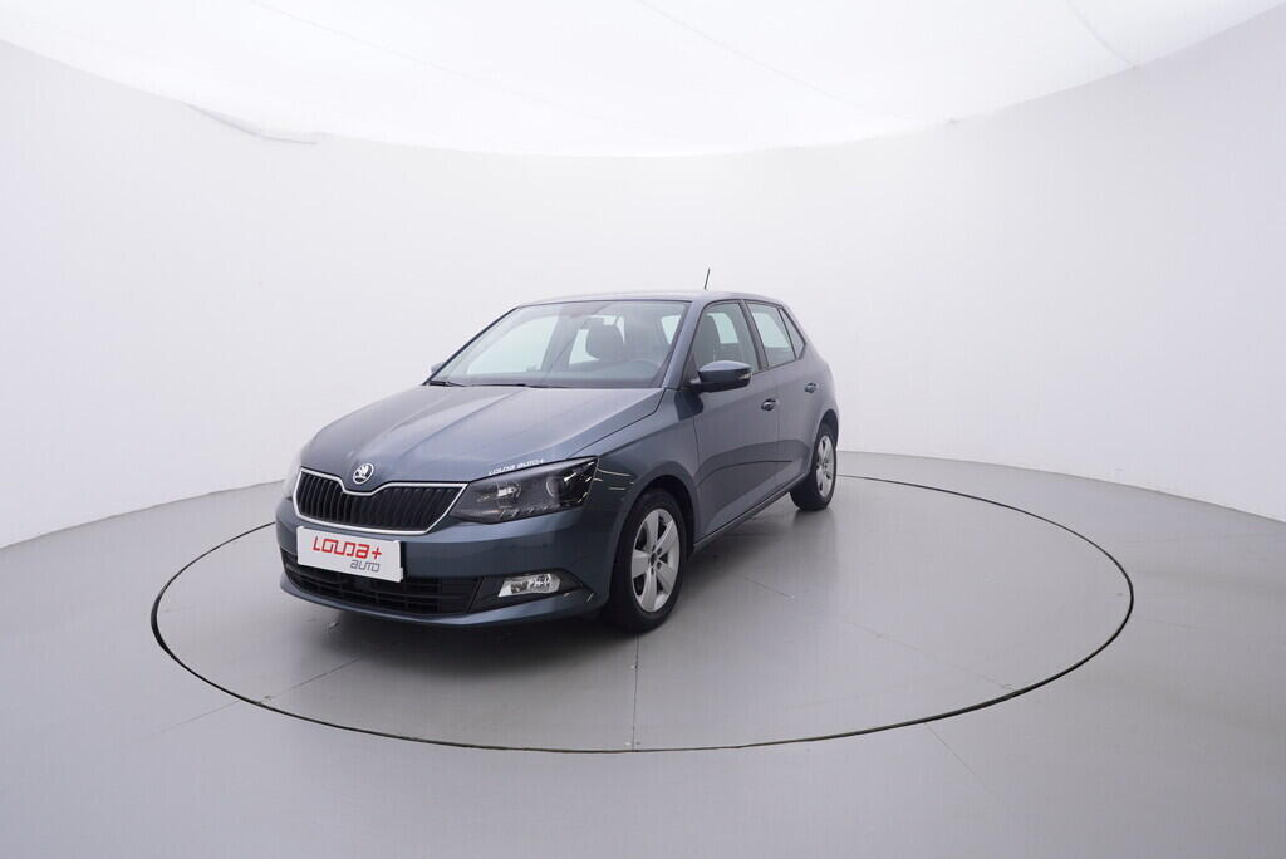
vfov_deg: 56.2
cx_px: 643
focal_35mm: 22
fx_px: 804
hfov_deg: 77.3
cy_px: 430
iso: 200
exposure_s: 1/80
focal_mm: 15
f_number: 5
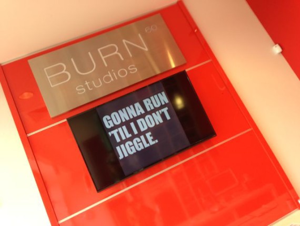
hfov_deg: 55.3
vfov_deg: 43.0
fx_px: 286
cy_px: 113
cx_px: 150
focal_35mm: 33
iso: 50
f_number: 2.4
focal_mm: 4.12
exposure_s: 1/24
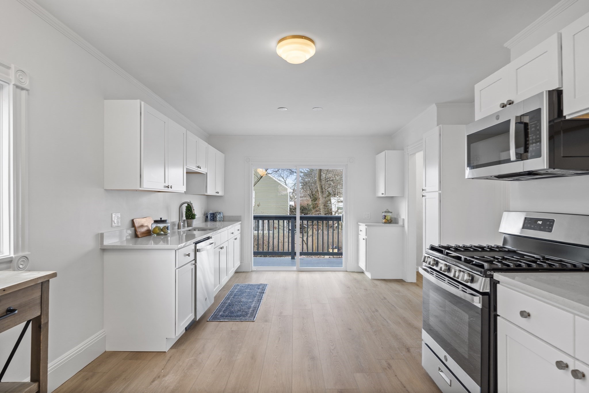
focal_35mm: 20
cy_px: 196
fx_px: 319
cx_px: 294
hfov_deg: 85.4
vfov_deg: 63.2
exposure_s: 1/5
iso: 320
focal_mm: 19.5
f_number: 7.1
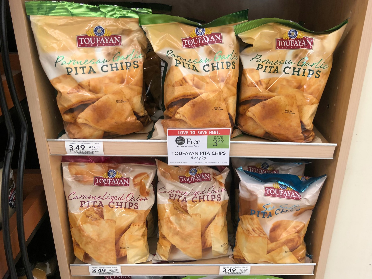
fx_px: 301
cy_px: 140
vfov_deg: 49.7
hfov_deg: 63.4
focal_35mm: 28
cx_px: 186
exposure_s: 1/20
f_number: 1.8
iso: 40
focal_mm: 4
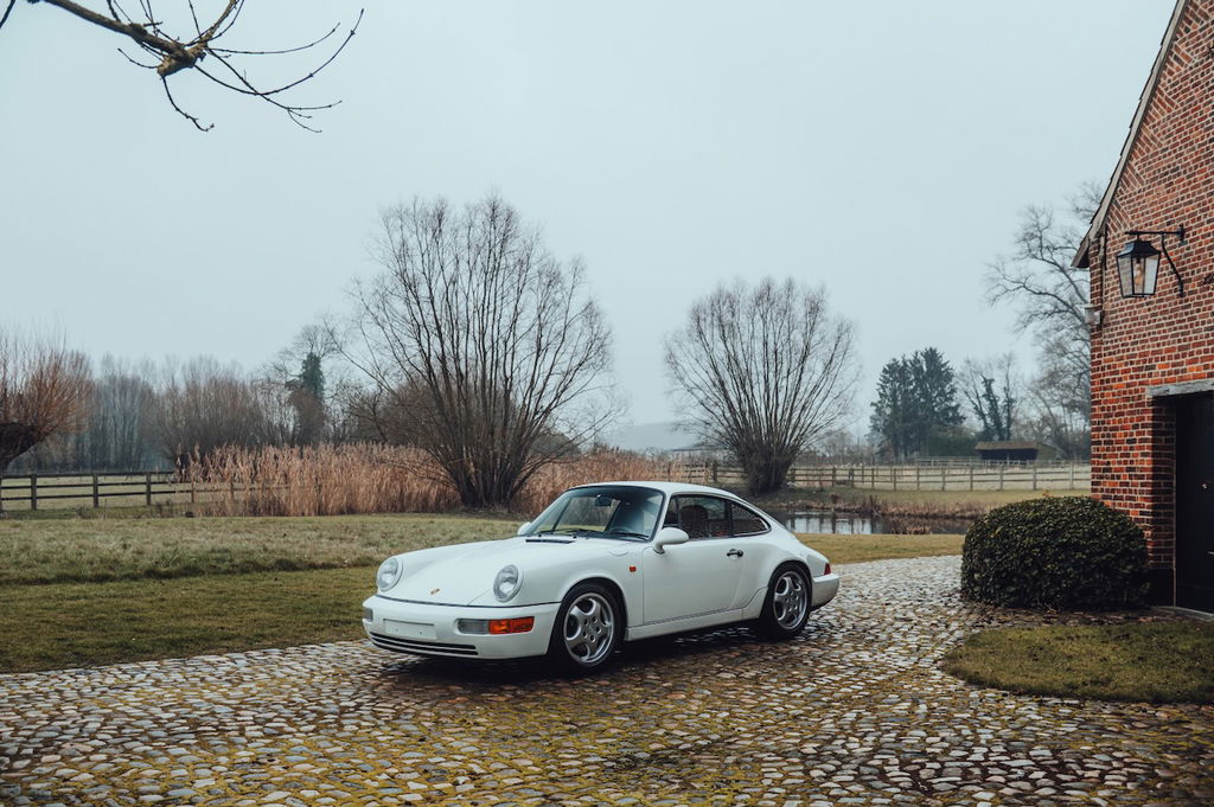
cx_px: 607
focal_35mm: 35
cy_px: 404
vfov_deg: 37.8
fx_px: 1179
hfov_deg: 54.5
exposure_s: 1/100
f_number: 5
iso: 400
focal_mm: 35
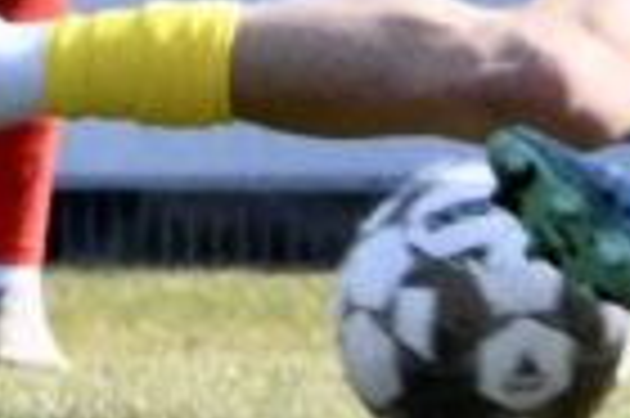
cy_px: -452
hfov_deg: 1.0
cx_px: 1350
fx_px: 37056
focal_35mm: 2120
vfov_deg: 0.6
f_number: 18
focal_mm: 290
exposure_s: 1/1600
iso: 8000
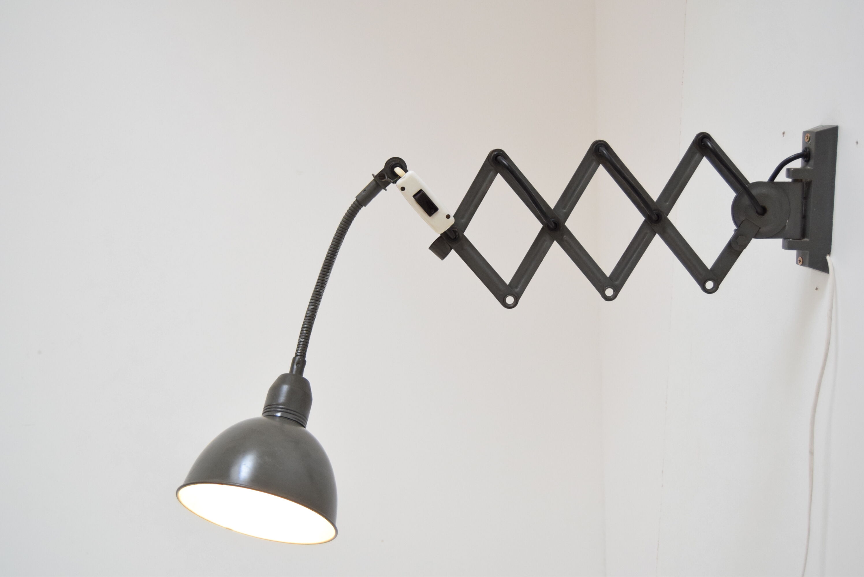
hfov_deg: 41.1
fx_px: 1153
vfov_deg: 28.1
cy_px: 288
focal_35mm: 48
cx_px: 432
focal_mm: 32
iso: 1600
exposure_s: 1/80
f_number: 4.5
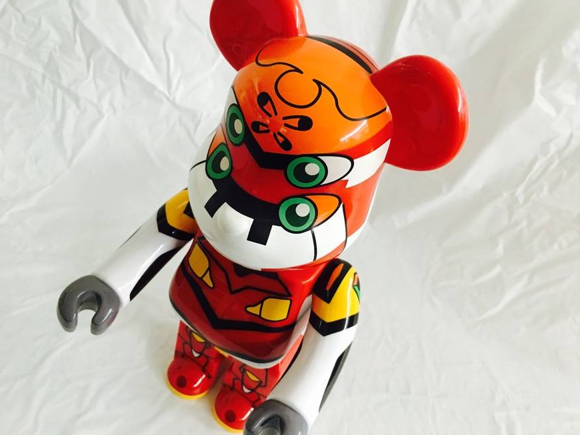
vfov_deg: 46.8
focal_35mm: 30
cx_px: 298
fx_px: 503
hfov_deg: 59.9
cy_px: 221
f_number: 2.2
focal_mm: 4.15
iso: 125
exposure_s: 1/30
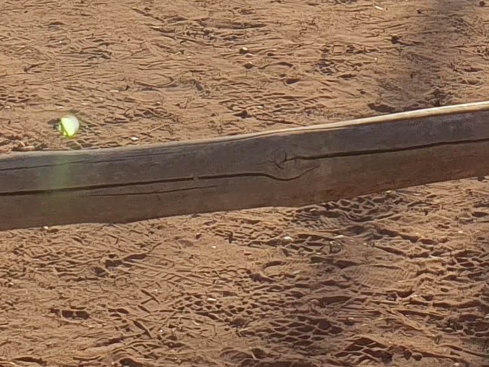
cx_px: 299
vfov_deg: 9.9
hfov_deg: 14.5
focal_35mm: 136
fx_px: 1921
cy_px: -438
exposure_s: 1/1716
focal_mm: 4.32
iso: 50
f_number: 2.4
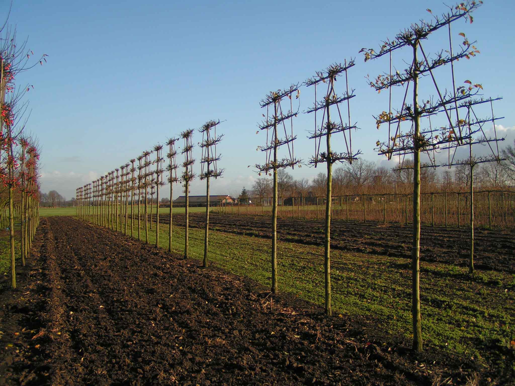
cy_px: 193
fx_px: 565
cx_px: 258
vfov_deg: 37.7
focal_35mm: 38
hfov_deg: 49.0
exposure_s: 1/800
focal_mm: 5.8
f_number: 2.8
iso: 50
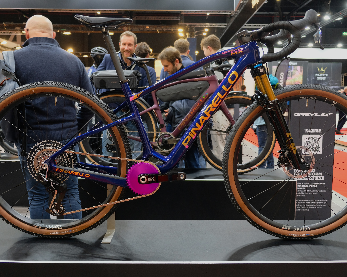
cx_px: 174
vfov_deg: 44.5
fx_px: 339
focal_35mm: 33
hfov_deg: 54.2
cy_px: 138
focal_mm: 19.6
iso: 640
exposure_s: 1/60
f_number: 2.8
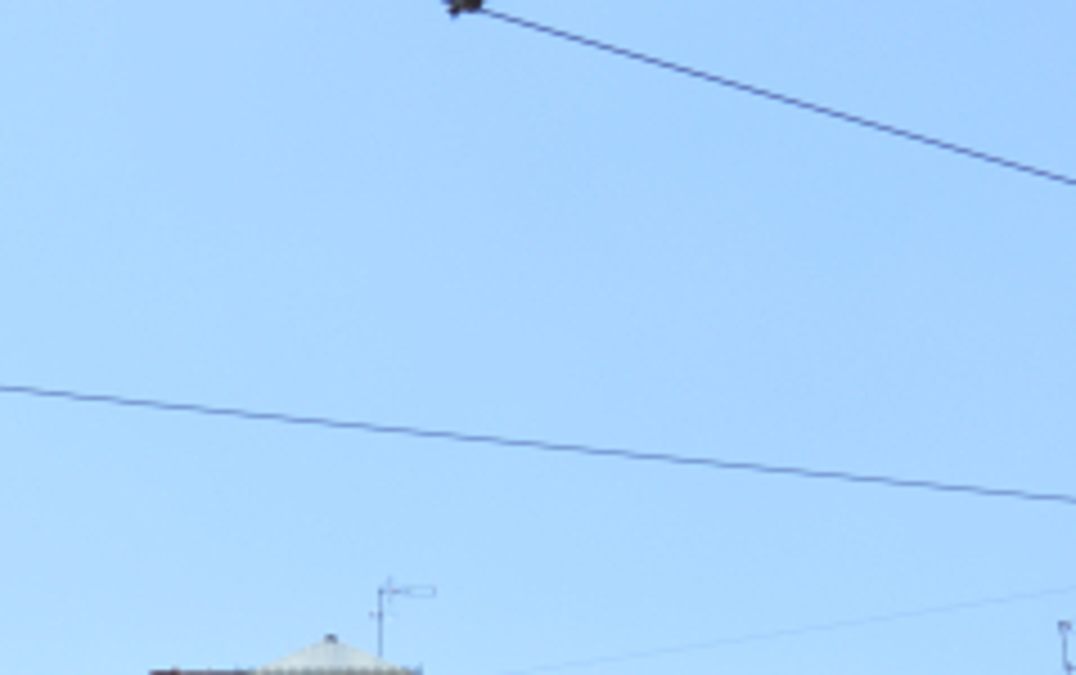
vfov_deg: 7.2
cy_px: 1026
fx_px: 5247
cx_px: 414
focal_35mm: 179
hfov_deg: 11.7
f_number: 8
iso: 100
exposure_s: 1/250
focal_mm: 35
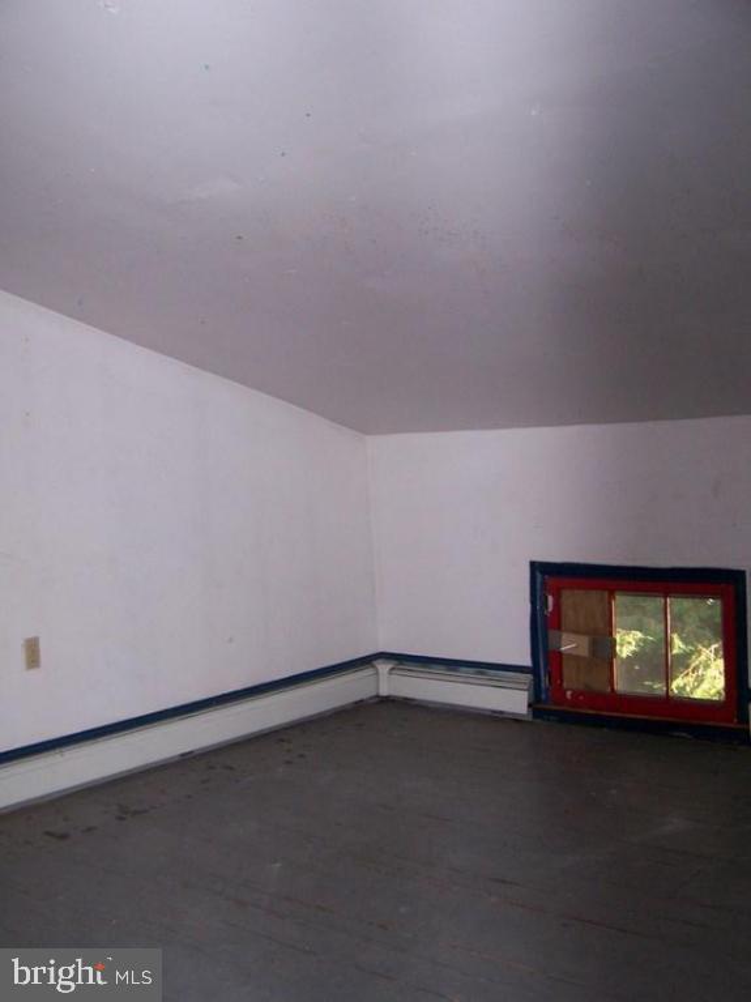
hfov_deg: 37.7
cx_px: 376
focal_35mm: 38
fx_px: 1100
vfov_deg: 49.0
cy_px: 501
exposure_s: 1/60
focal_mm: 6.3
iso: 140
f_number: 2.8
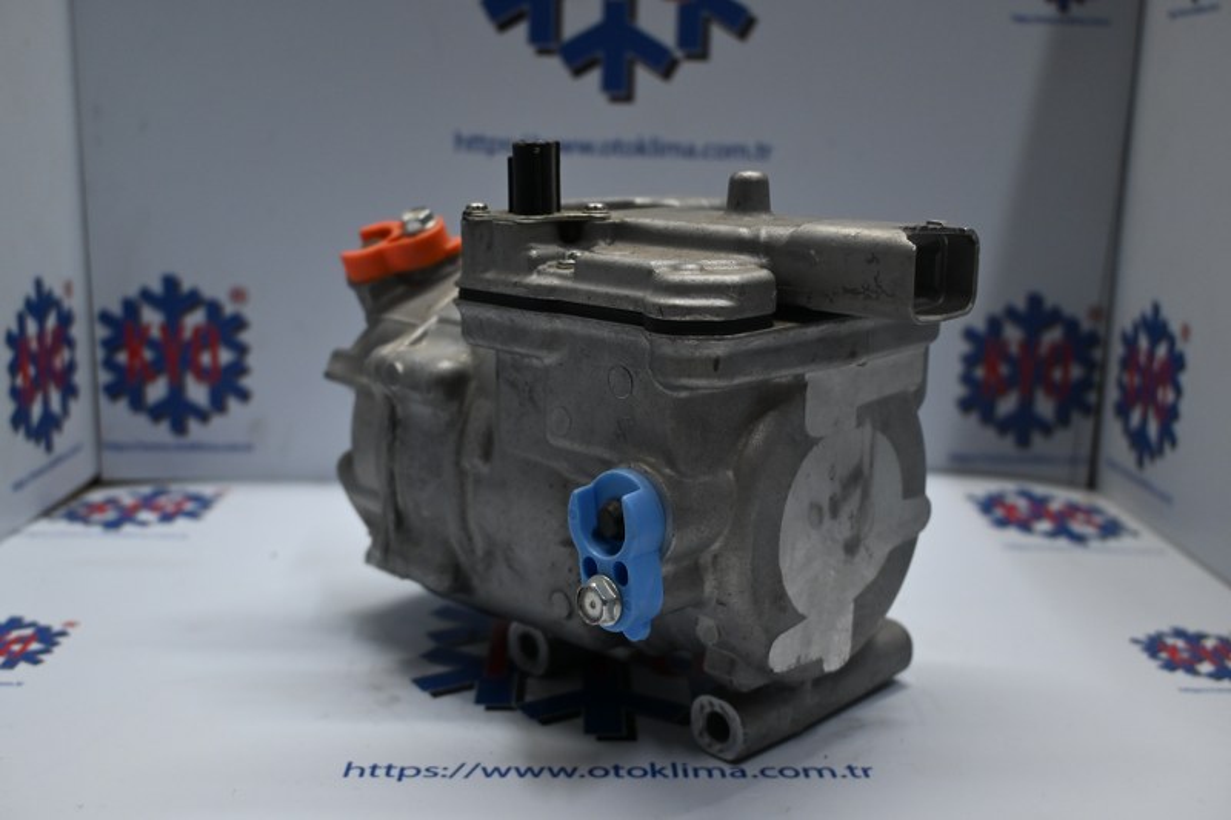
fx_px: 1256
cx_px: 616
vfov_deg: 36.2
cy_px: 410
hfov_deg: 52.2
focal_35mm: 37
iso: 720
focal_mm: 24.5
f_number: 4.2
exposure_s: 1/125
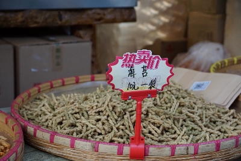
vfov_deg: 15.2
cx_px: 120
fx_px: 603
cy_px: 80
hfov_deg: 22.6
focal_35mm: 90
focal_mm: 60
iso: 3200
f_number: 5.6
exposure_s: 1/1250
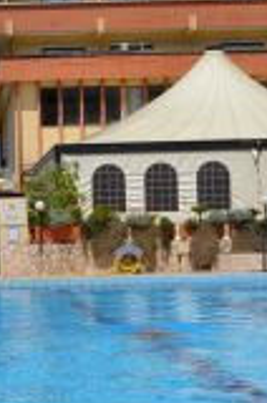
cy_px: 275
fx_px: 1229
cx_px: -76
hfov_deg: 12.1
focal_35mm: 110
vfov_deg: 18.6
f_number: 7.1
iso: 360
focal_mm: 26
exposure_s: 1/2000
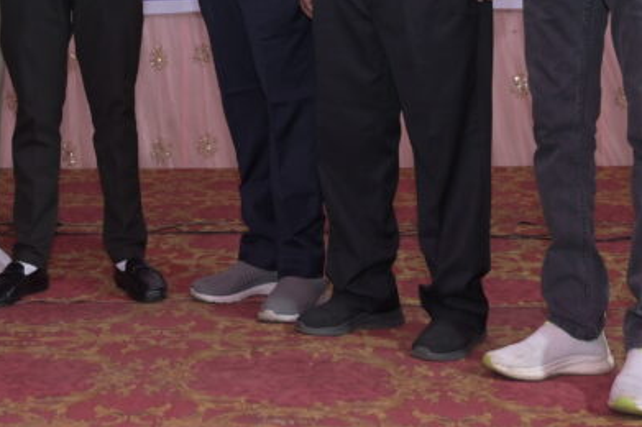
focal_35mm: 76
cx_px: 228
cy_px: -116
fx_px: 1354
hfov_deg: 26.6
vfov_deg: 17.0
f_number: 4
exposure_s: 1/160
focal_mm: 29
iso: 1000
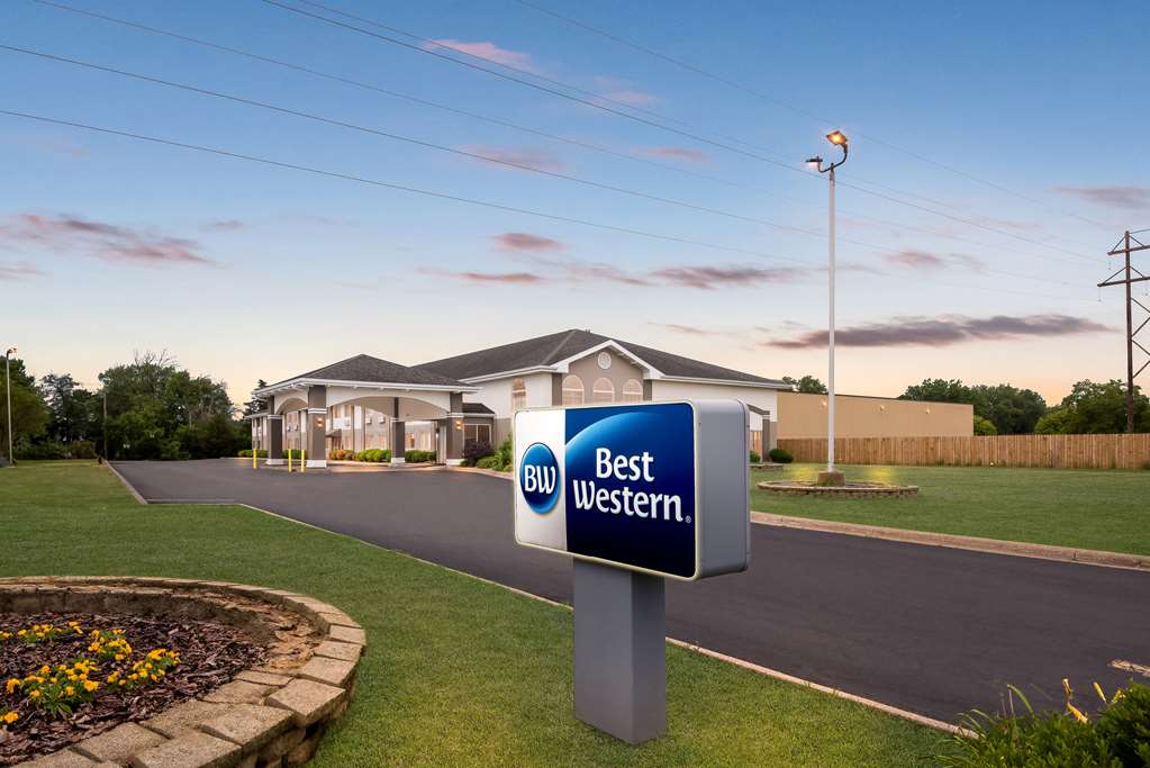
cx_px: 575
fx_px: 511
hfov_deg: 96.7
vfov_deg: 73.8
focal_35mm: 16
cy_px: 384
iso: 160
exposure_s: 1/50
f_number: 14
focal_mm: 16
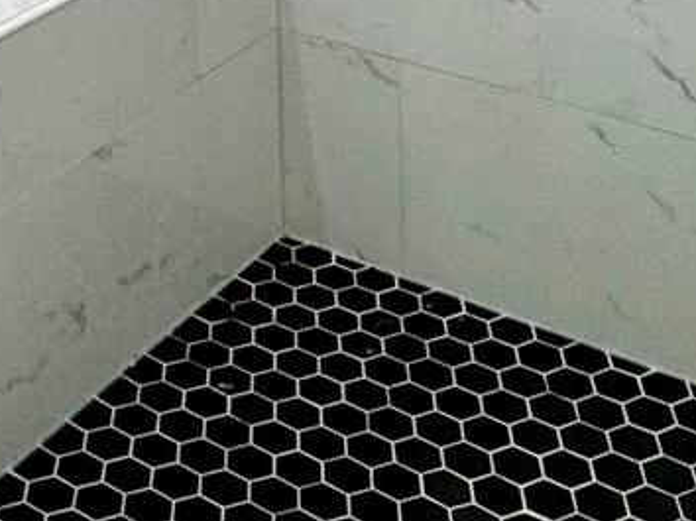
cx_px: -29
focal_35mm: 81
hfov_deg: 23.0
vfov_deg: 14.7
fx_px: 1628
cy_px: -549
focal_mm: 2.22
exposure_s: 1/120
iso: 125
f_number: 2.2
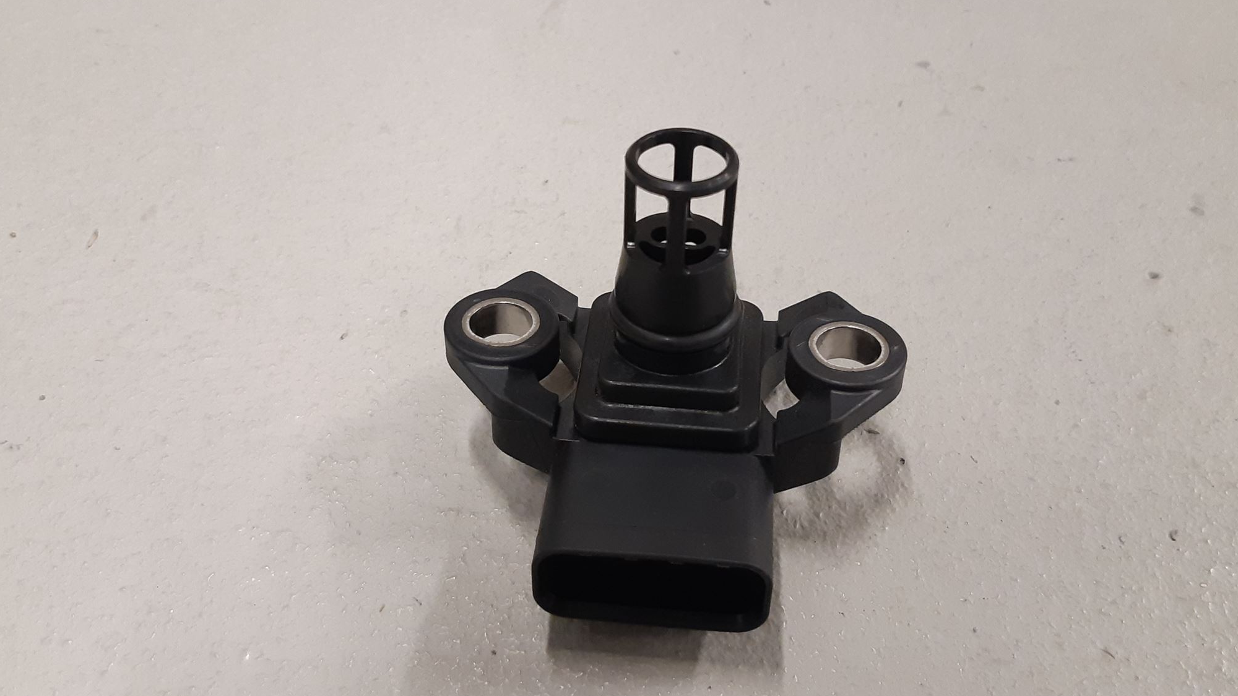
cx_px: 618
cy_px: 358
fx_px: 952
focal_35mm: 29
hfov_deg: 66.1
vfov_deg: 40.2
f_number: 1.7
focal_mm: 3.93
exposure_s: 1/50
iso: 200
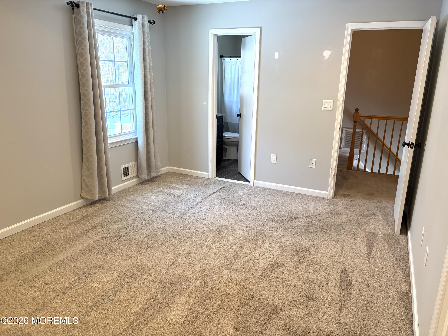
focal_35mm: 26
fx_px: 336
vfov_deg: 53.1
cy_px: 168
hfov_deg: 67.3
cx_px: 224
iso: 160
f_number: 1.6
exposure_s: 1/120
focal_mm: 5.96
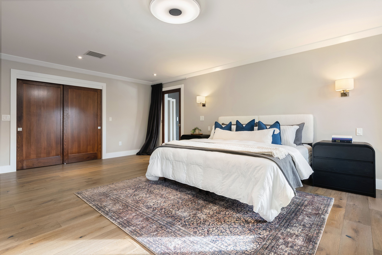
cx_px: 191
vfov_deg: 70.4
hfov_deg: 93.3
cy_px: 128
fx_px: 180
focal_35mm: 17
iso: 800
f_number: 8
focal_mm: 17
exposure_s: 1/13
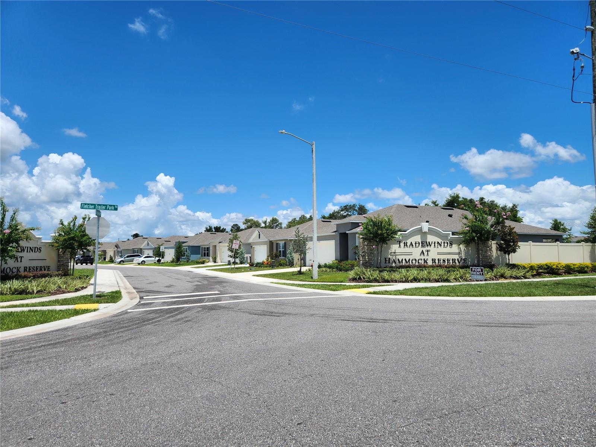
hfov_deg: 73.9
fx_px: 396
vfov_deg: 58.9
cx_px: 298
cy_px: 224
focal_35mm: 23
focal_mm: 5.4
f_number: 1.8
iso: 20
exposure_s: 1/2111
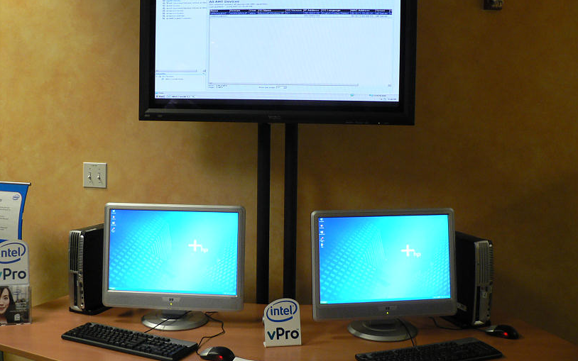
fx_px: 614
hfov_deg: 50.4
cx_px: 286
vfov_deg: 32.7
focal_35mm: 39
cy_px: 157
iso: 200
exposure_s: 1/20
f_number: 2.8
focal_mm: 6
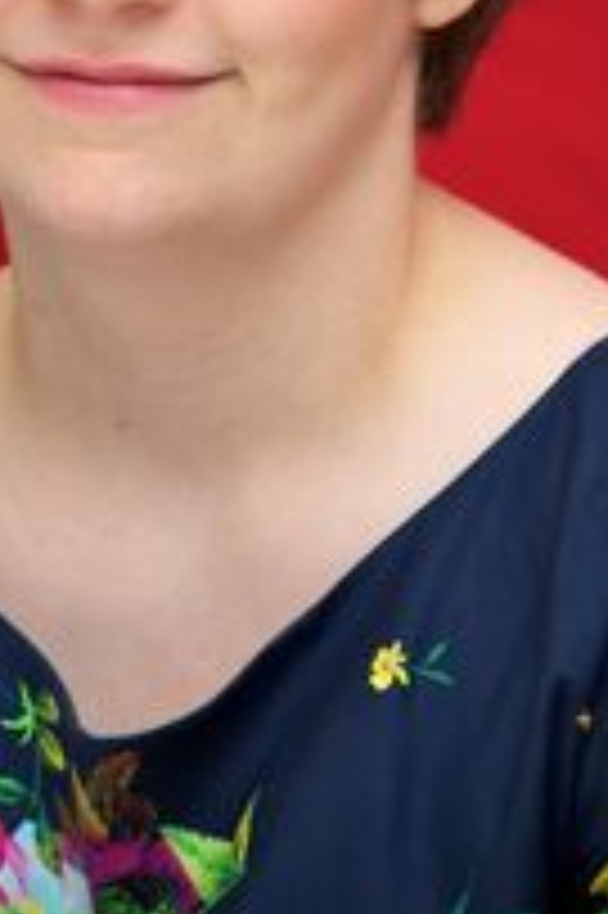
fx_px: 15022
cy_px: 122
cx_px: 239
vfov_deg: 3.5
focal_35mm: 592
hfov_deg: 2.3
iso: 640
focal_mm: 300
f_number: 5.6
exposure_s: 1/60
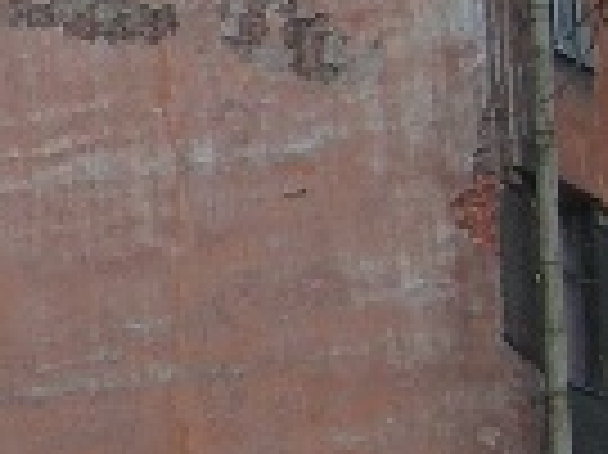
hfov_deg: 9.3
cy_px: 155
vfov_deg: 7.1
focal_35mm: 208
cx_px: -261
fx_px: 3650
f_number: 2.8
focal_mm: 5.8
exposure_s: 1/74.5
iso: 50
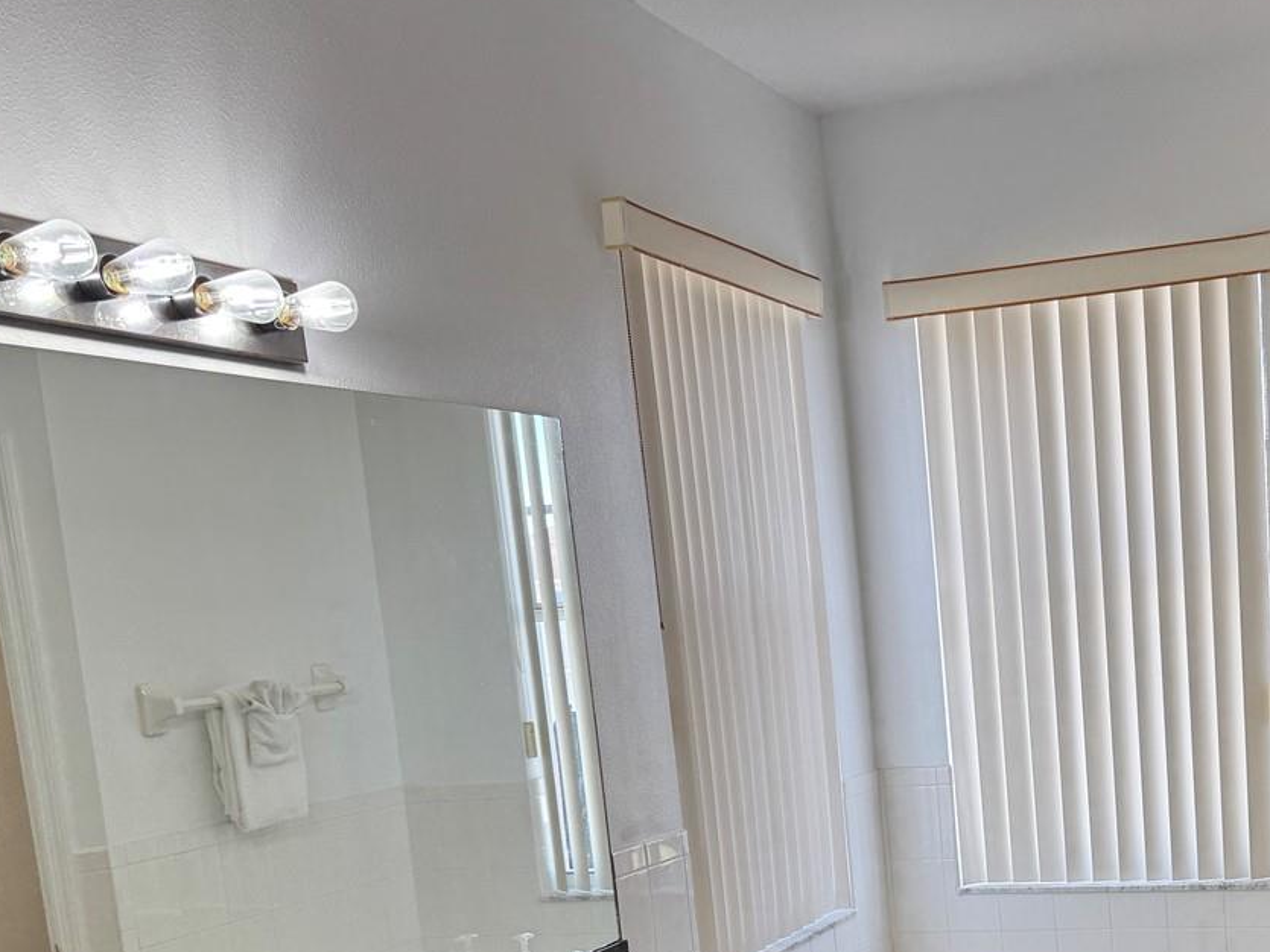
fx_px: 1687
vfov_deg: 30.1
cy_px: 865
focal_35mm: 46
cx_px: 1004
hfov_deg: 39.7
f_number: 1.78
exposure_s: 1/127
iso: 50
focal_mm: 6.76
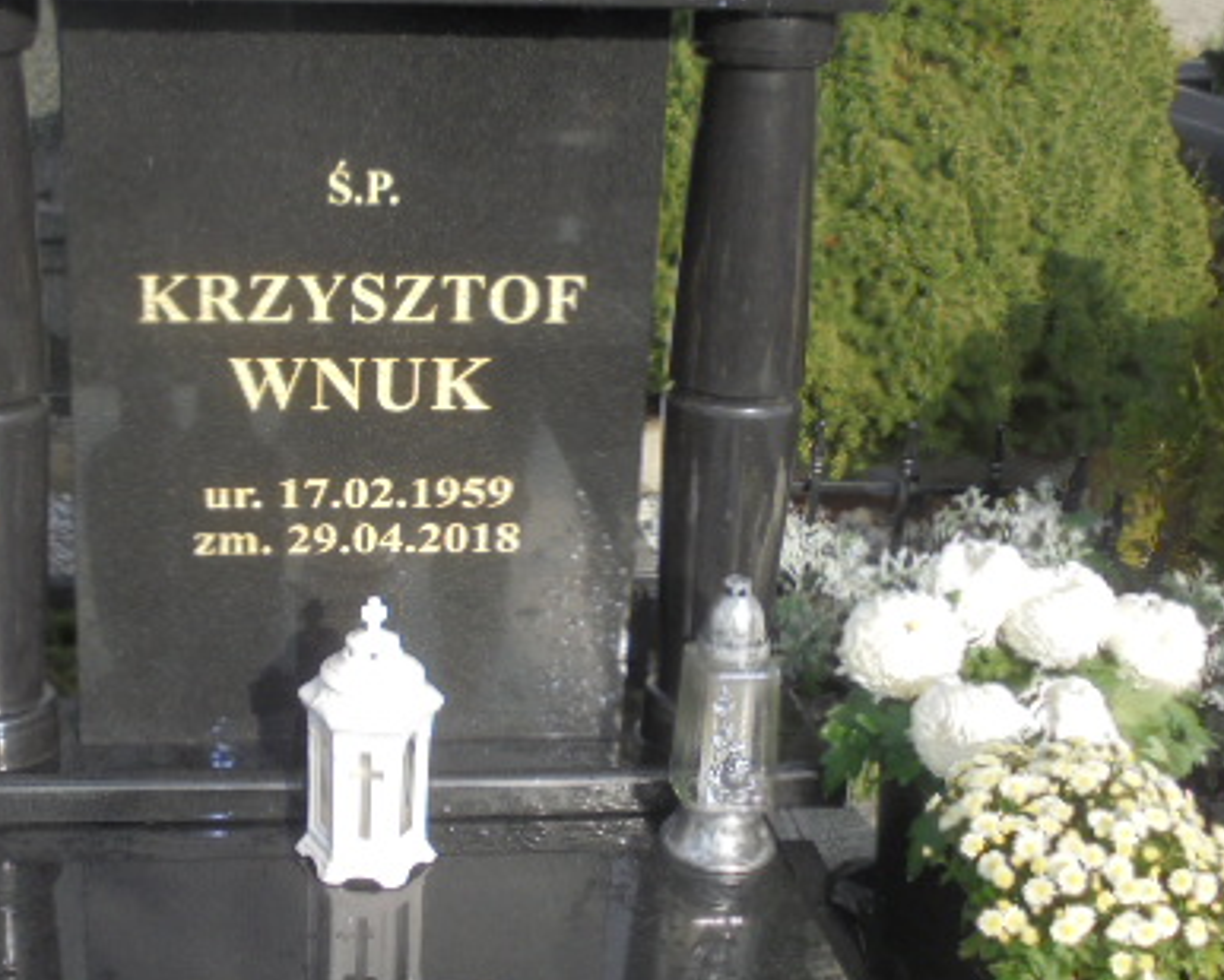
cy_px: 457
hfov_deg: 33.7
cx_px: 361
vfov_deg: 27.6
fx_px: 1993
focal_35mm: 55
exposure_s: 1/400
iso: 100
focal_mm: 6.1
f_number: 4
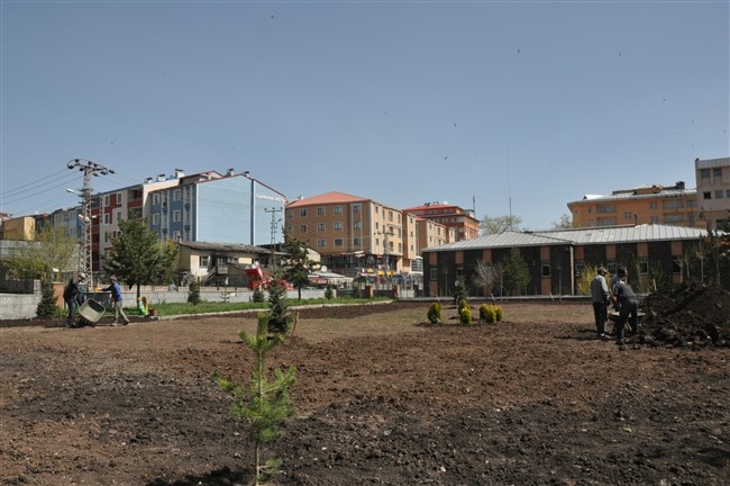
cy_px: 243
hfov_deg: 67.4
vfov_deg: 47.8
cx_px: 365
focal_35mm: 27
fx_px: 547
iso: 1000
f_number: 14
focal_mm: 18
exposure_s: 1/800
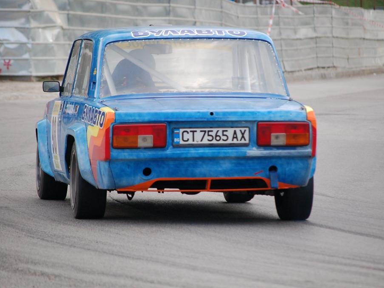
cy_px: 144
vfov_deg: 5.7
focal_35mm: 261
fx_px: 2894
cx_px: 211
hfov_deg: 7.6
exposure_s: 1/500
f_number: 5.3
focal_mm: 160
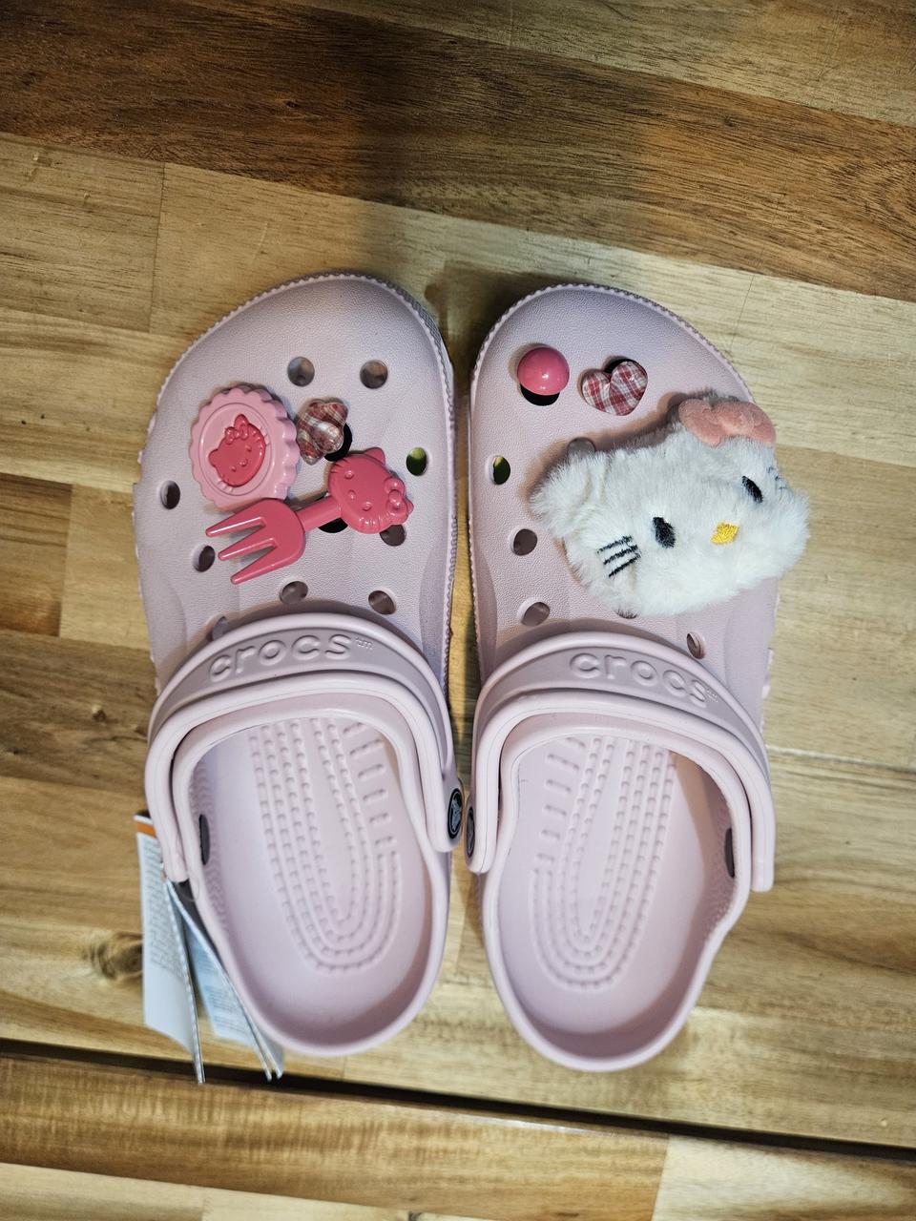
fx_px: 811
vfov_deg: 73.9
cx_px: 458
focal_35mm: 23
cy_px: 610
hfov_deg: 58.9
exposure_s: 1/120
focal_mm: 5.4
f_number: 1.8
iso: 400
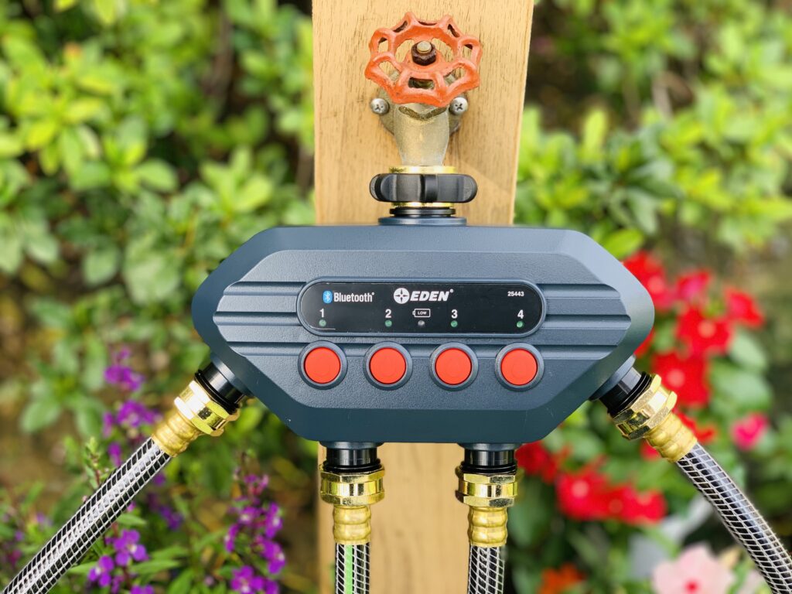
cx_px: 396
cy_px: 297
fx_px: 1190
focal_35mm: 52
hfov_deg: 36.8
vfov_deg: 28.0
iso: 32
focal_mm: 6
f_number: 2.4
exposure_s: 1/122
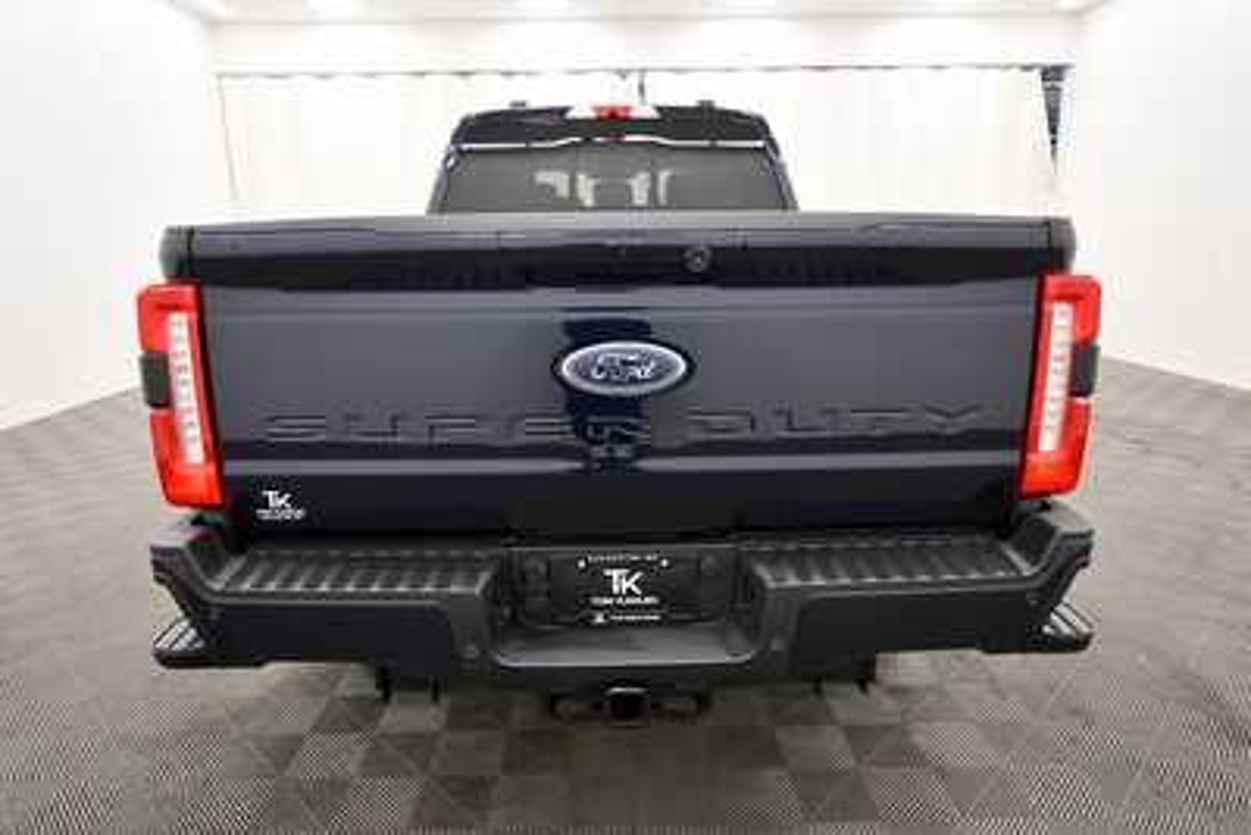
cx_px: 626
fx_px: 730
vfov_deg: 59.5
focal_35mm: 21
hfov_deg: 81.2
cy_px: 418
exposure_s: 1/125
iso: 1600
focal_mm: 14
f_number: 5
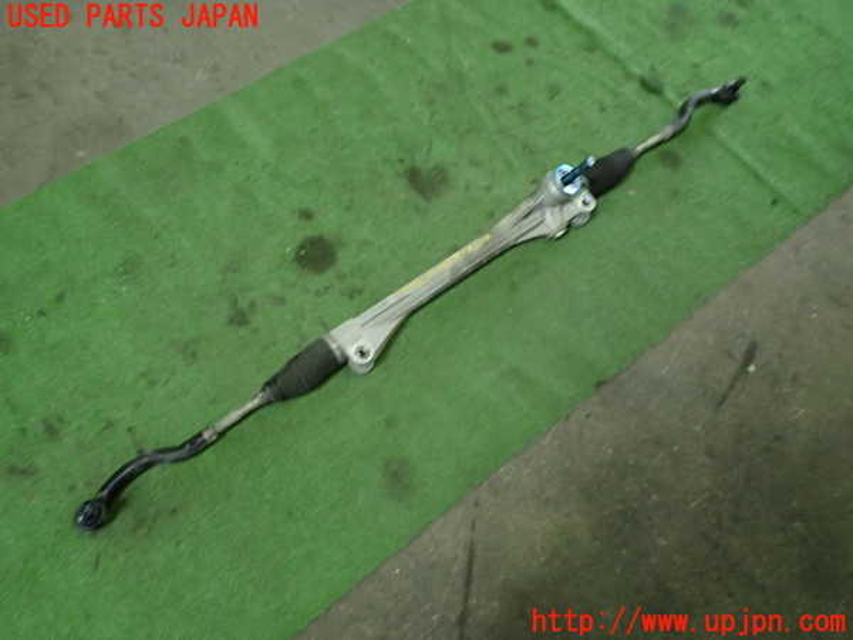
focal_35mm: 28
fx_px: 690
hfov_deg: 63.4
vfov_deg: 49.7
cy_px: 320
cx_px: 426
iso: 400
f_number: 2.2
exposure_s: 1/30
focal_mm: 5.05
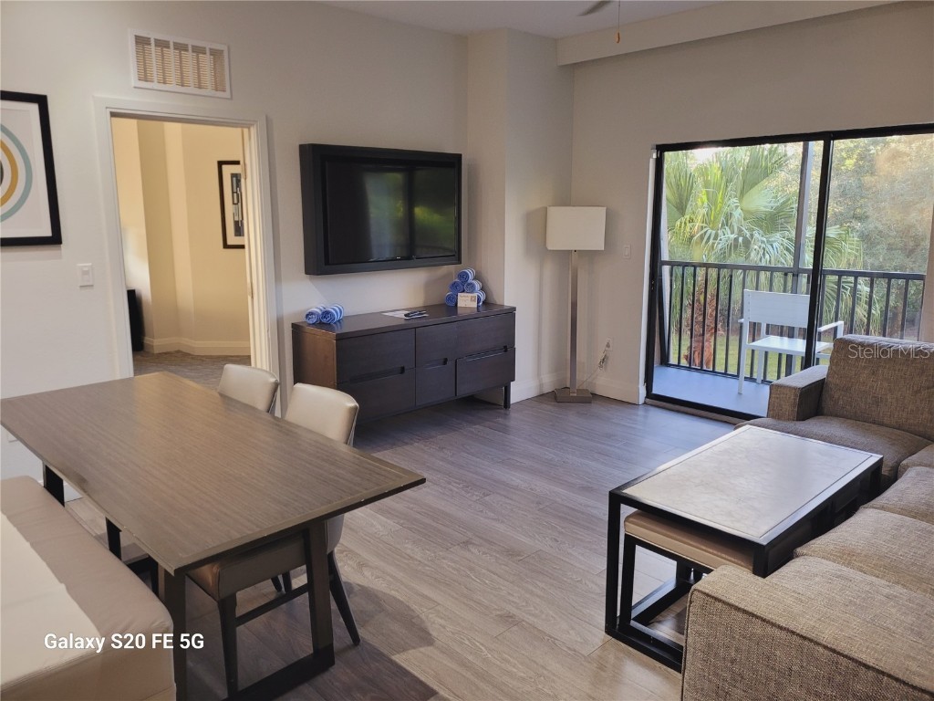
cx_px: 467
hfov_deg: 67.3
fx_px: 702
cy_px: 350
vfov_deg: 53.1
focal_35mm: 26
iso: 200
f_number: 1.8
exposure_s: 1/60
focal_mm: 5.4
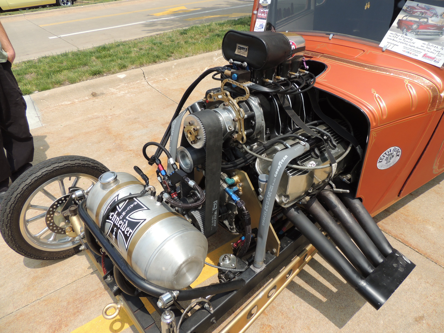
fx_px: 308
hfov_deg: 71.6
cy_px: 166
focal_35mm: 24
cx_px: 222
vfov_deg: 56.8
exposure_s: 1/1000
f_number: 3
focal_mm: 4.3
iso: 100
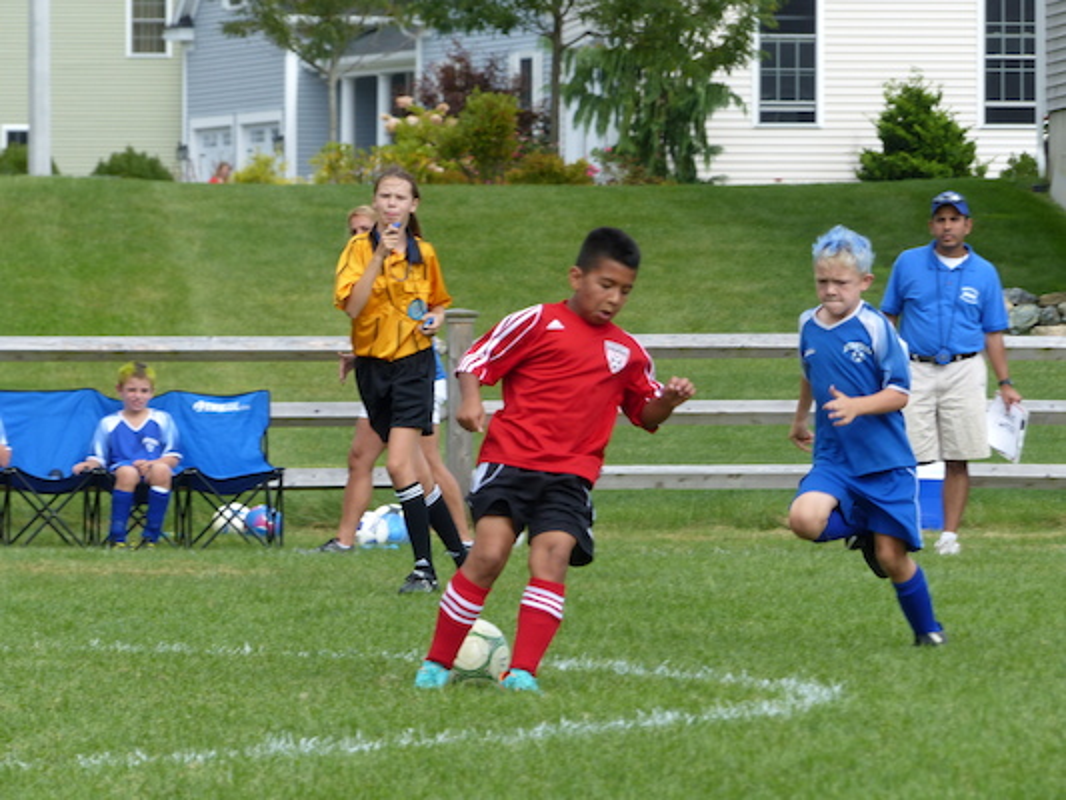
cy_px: 400
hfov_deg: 6.1
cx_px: 533
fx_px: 9949
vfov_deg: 4.6
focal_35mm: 323
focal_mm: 58.2
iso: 100
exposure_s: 1/640
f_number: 3.2
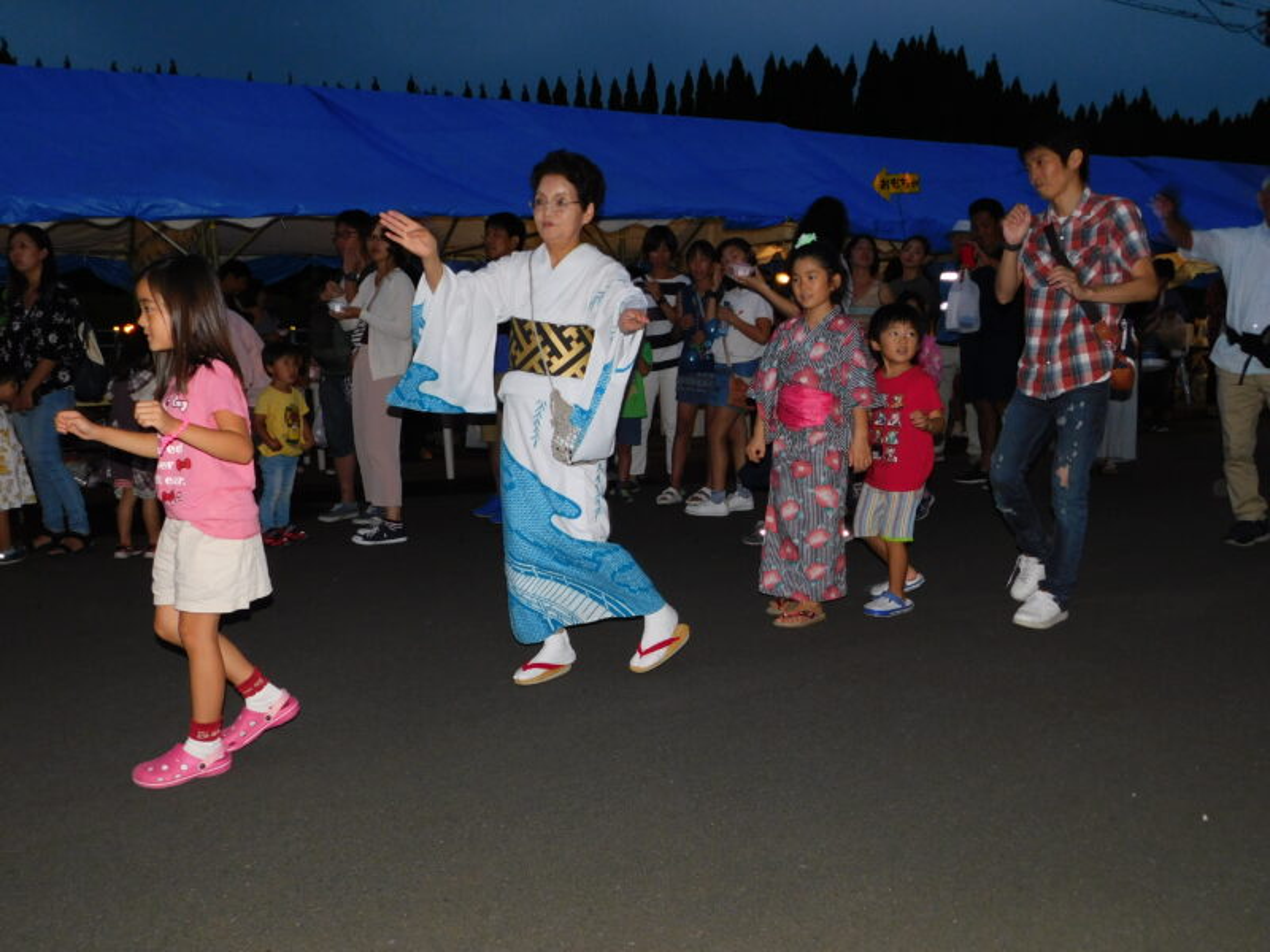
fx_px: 1101
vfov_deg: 46.8
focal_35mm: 30
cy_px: 476
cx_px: 635
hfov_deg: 60.0
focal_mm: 5.3
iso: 200
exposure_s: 1/30
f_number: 3.2
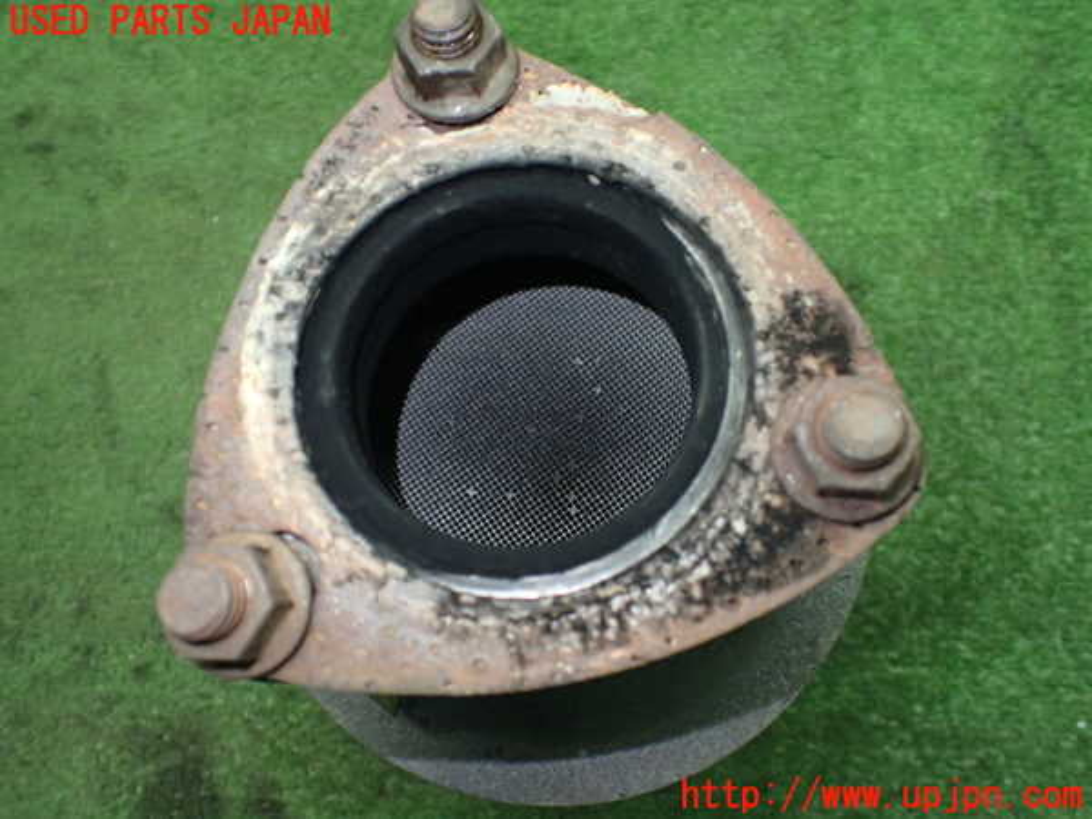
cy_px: 410
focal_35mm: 30
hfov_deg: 60.0
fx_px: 946
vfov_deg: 46.8
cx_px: 546
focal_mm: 5.4
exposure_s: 1/125
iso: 800
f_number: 2.3
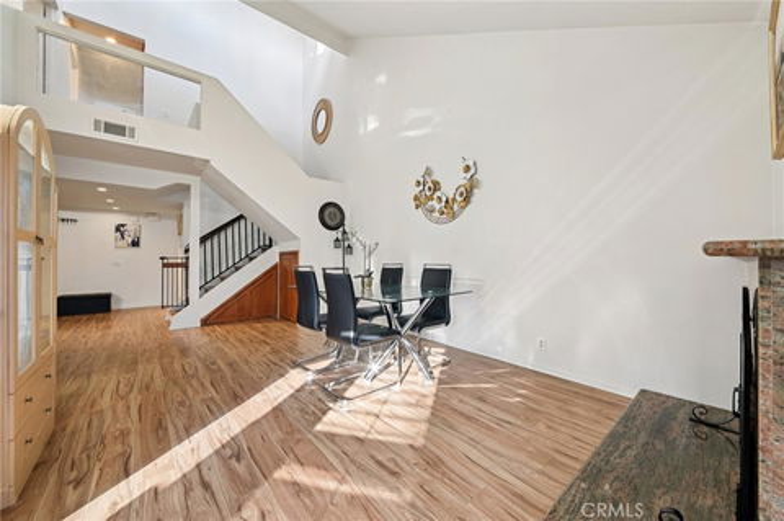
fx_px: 283
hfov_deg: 108.4
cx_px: 392
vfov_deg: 85.3
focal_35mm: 13
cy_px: 260
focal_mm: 13
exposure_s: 1/5
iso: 250
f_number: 8
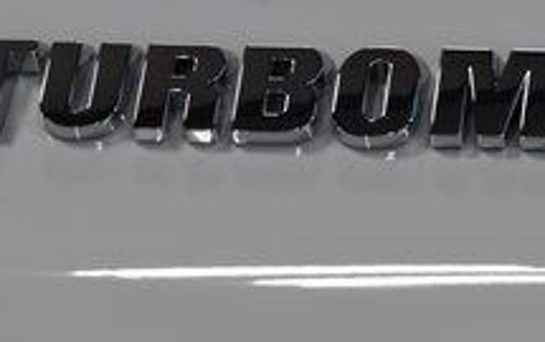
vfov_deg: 4.1
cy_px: 62
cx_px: 314
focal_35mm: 318
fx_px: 4729
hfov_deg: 6.6
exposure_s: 1/60
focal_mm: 70
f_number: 8
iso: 400
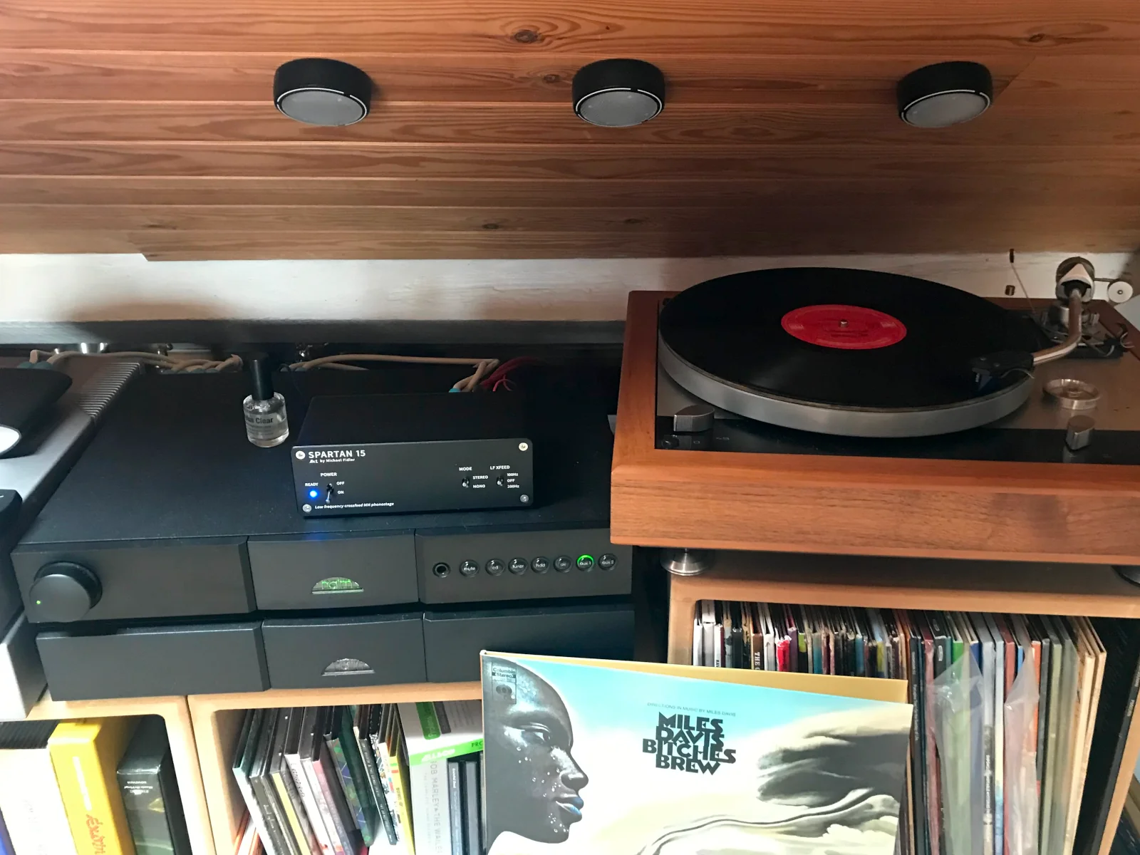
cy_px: 428
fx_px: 922
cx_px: 570
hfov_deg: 63.4
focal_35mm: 28
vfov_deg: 49.7
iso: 100
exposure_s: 1/10
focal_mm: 3.99
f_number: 1.8
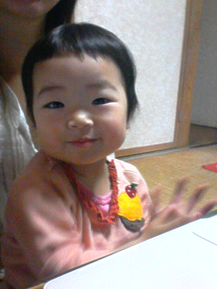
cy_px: 144
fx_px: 242
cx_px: 108
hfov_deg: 48.2
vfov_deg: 61.7
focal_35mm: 29
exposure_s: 1/18.5
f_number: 2.8
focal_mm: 1.5
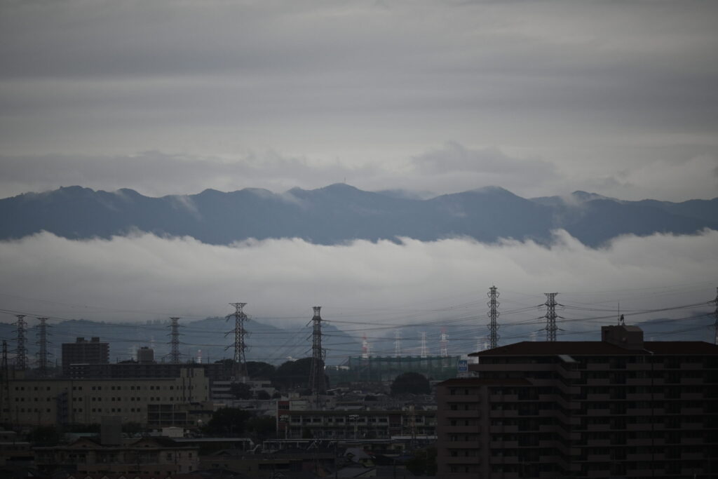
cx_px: 359
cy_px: 240
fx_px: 7480
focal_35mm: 375
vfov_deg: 3.7
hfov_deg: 5.5
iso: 400
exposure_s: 1/640
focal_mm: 250
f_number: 6.3
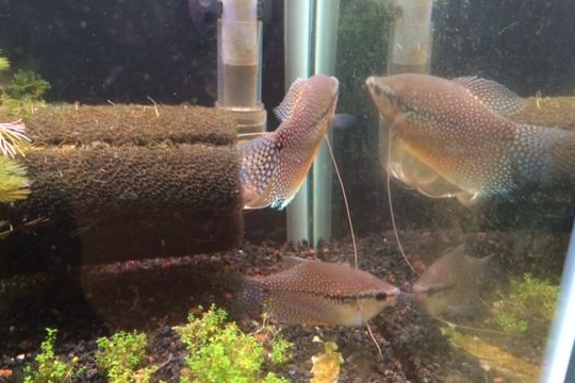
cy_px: 243
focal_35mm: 37
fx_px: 591
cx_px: 302
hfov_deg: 51.9
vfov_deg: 35.7
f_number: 2.2
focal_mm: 4.12
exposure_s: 1/24
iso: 320
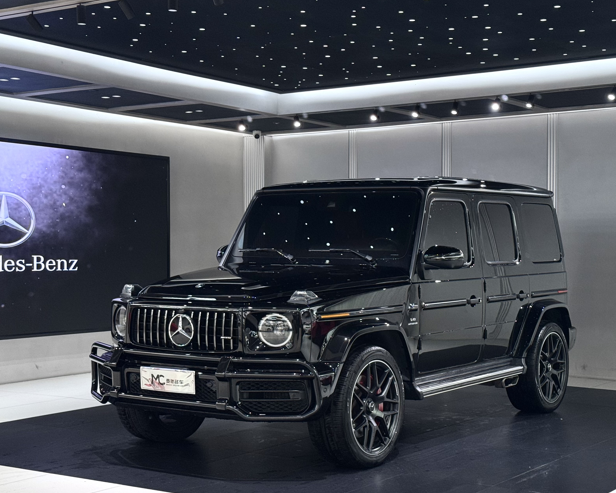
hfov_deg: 36.0
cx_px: 331
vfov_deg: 29.1
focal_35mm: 52
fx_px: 948
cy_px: 248
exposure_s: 1/60
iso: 100
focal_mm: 6.76
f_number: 1.78
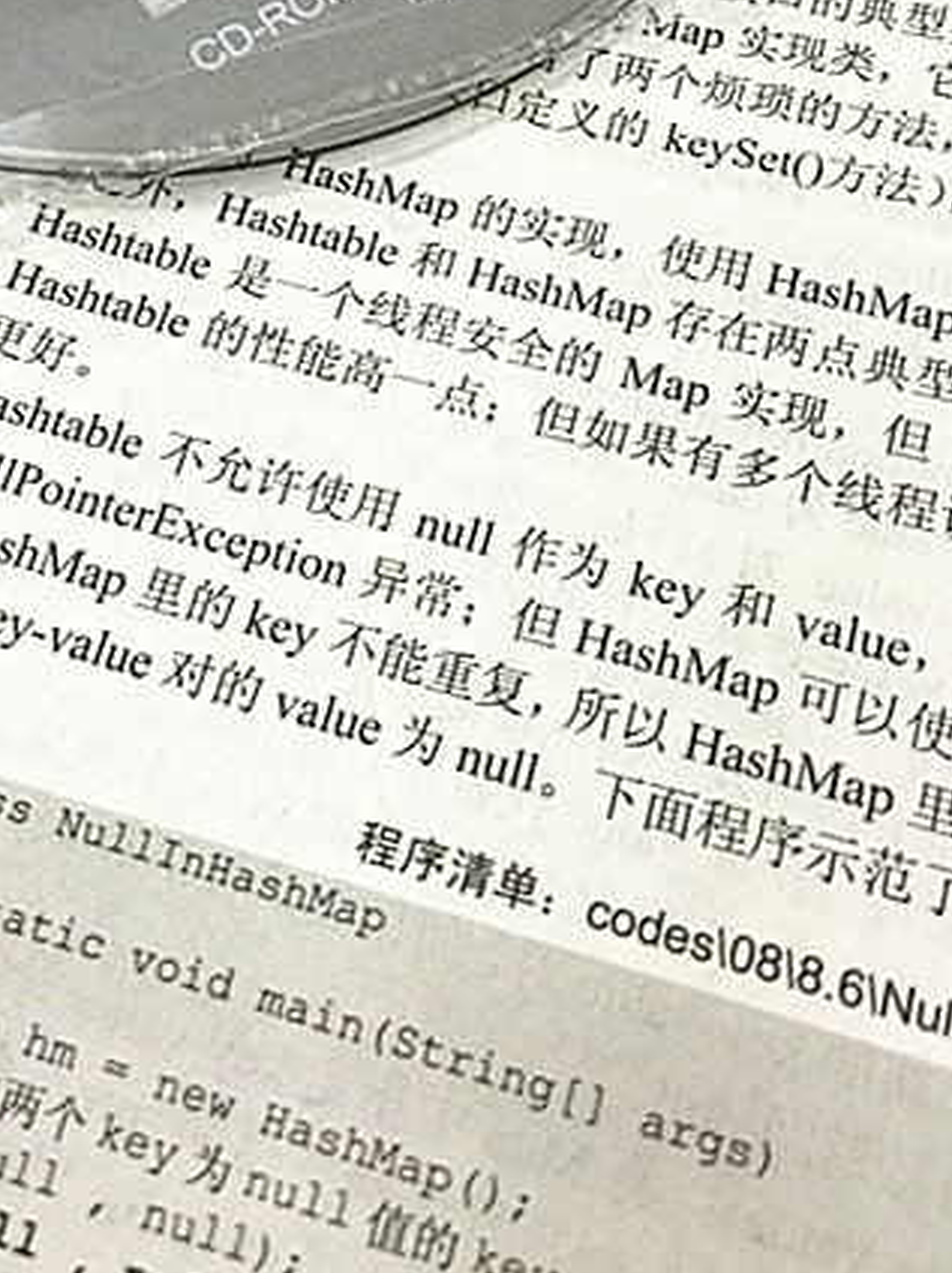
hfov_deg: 27.9
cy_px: 303
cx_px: 342
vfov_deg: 35.9
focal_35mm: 52
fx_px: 1911
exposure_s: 1/33
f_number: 2.2
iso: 64
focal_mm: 4.15
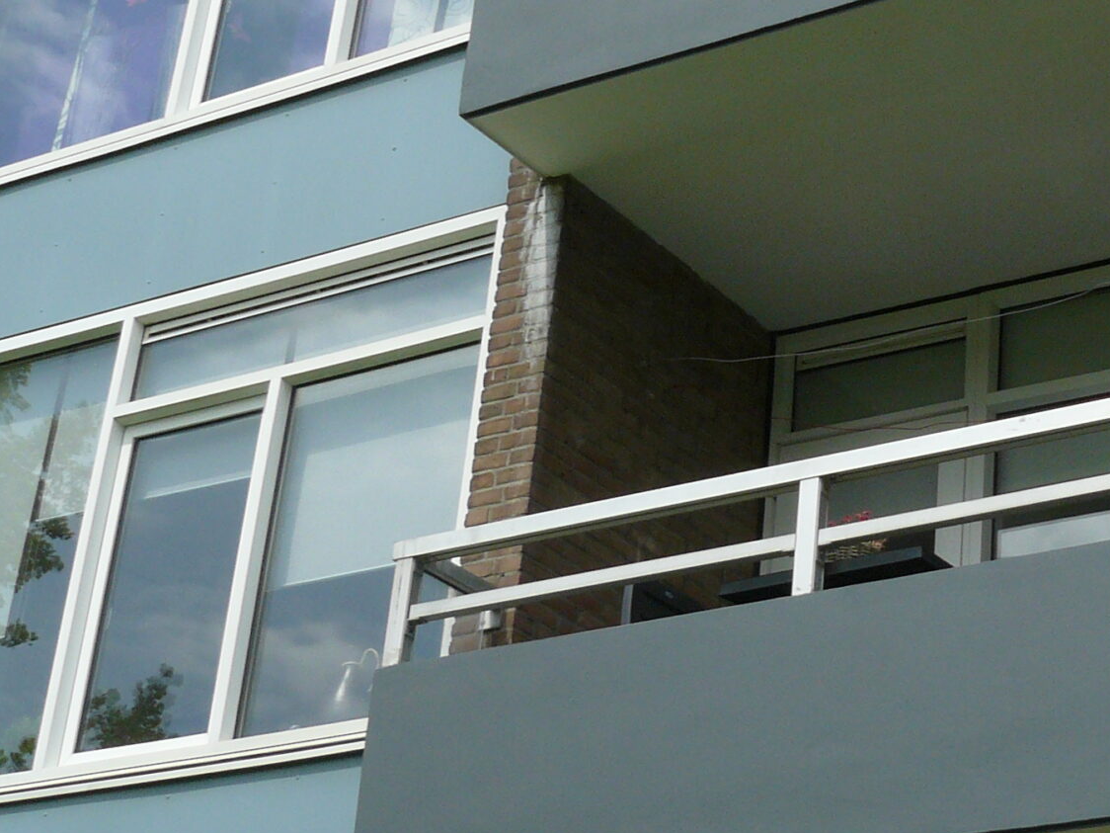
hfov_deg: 23.1
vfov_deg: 17.9
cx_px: 1026
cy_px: 245
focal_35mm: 82
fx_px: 2629
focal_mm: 6
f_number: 5.6
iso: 100
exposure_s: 1/500
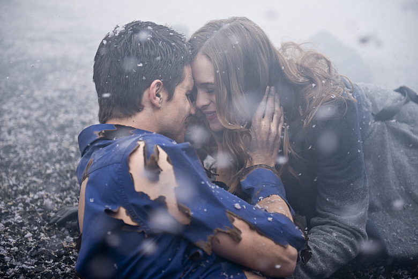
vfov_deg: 20.6
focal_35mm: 66
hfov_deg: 30.5
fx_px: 766
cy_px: 140
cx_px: 209
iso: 400
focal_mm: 66
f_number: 2.8
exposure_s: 1/250
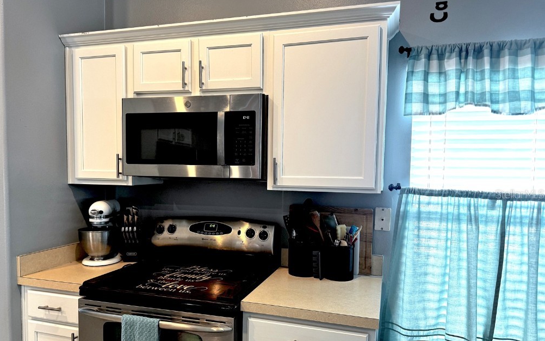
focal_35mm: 26
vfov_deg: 47.5
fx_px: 386
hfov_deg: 70.4
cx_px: 268
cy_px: 194
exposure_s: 1/60
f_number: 1.78
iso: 125
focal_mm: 6.76
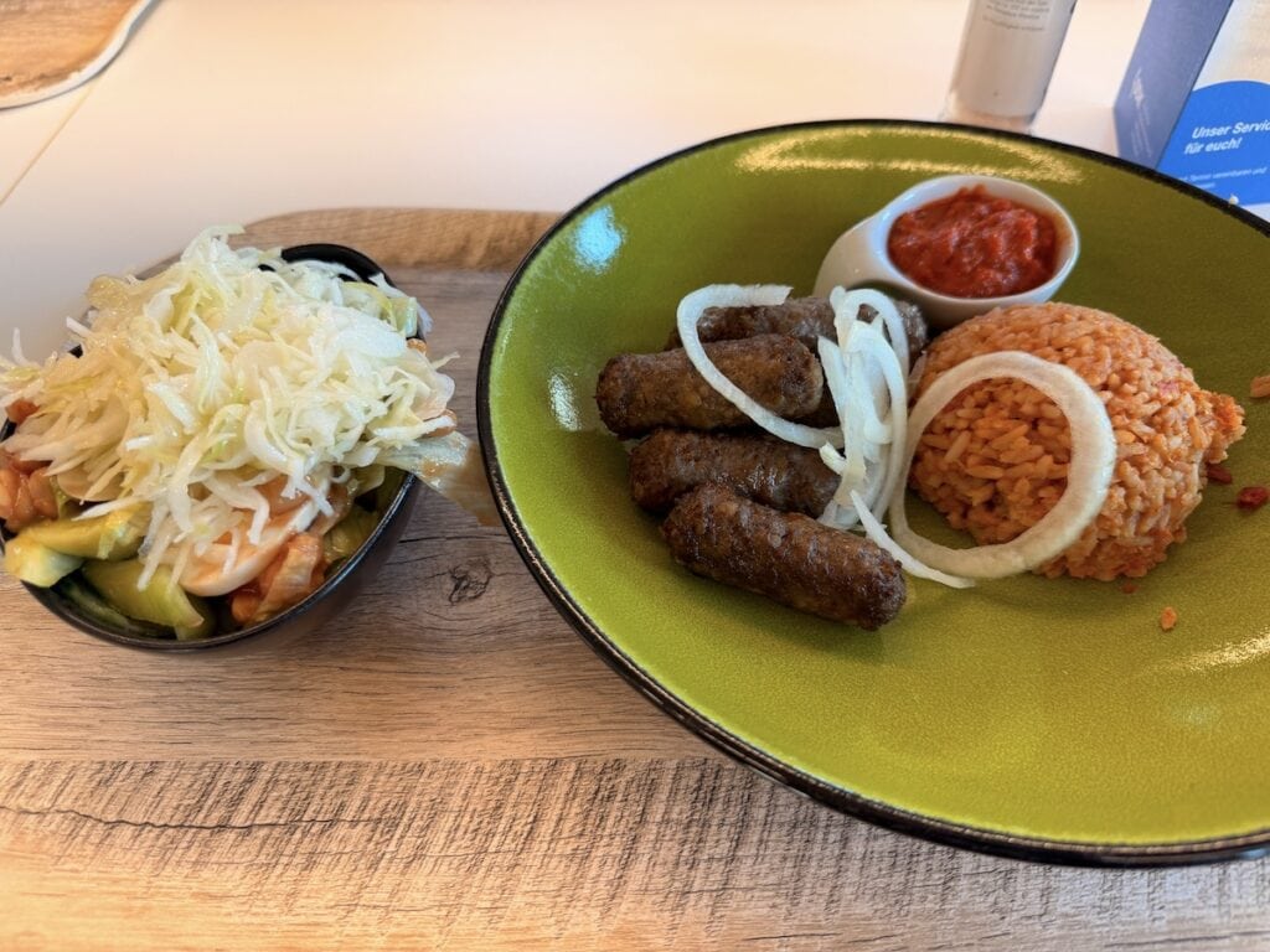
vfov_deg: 56.8
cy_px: 476
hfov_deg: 71.6
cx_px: 635
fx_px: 881
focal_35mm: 24
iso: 125
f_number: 1.78
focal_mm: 6.76
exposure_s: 1/50
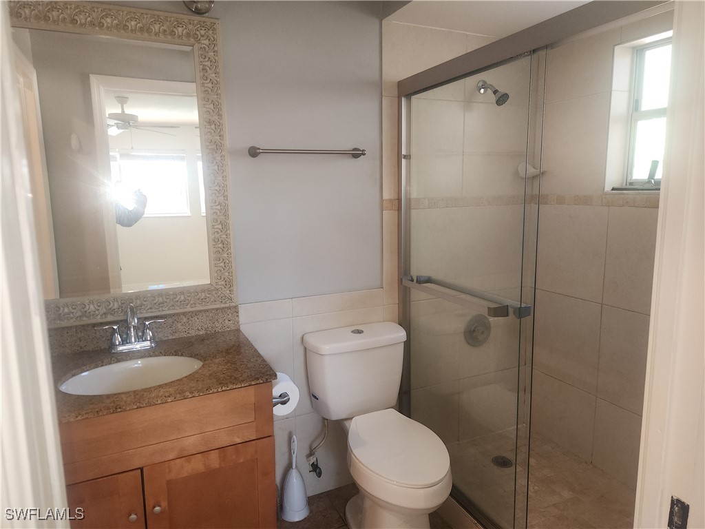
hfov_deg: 73.9
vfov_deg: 58.9
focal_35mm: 23
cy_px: 264
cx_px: 352
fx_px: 468
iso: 125
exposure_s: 1/60
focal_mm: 5.4
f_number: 1.8
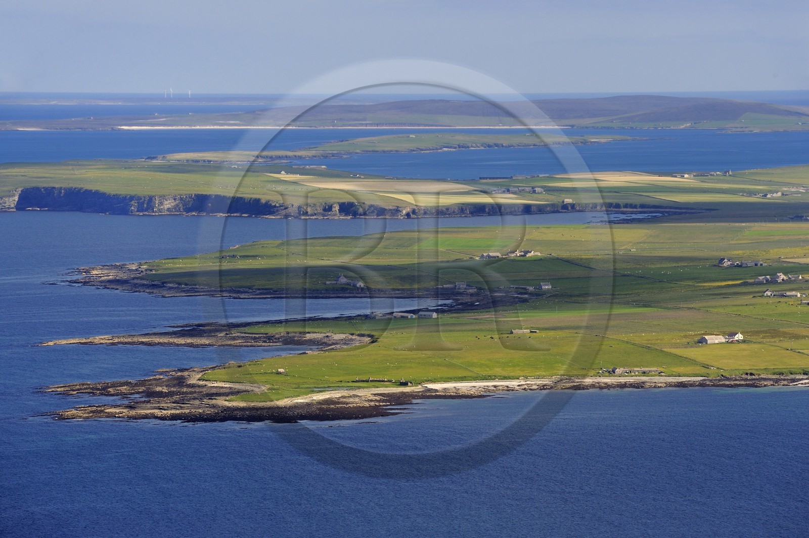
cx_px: 404
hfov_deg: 10.3
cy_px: 269
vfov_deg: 6.9
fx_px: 4491
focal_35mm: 200
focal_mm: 200
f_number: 9
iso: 400
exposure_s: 1/800
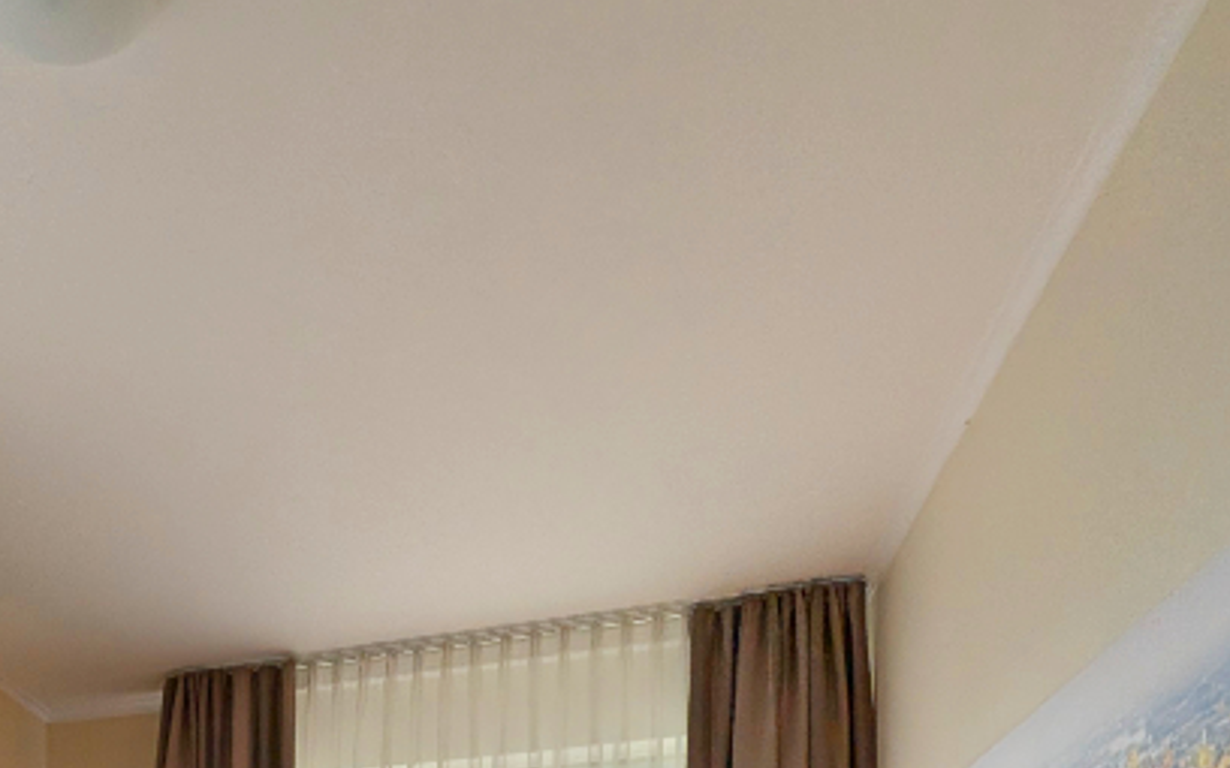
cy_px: 1125
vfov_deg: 28.0
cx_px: 190
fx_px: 1073
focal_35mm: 32
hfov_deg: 54.2
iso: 38
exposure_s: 1/522
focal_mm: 2.2
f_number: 1.9
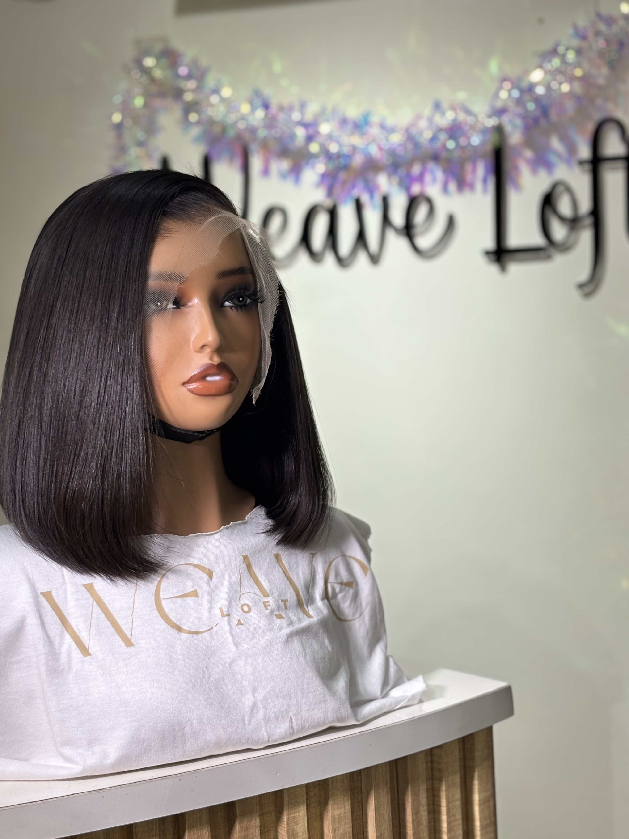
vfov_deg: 32.7
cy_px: 466
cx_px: 294
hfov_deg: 24.8
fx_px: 1430
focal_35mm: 59
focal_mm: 5.96
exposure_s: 1/100
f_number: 1.6
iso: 25
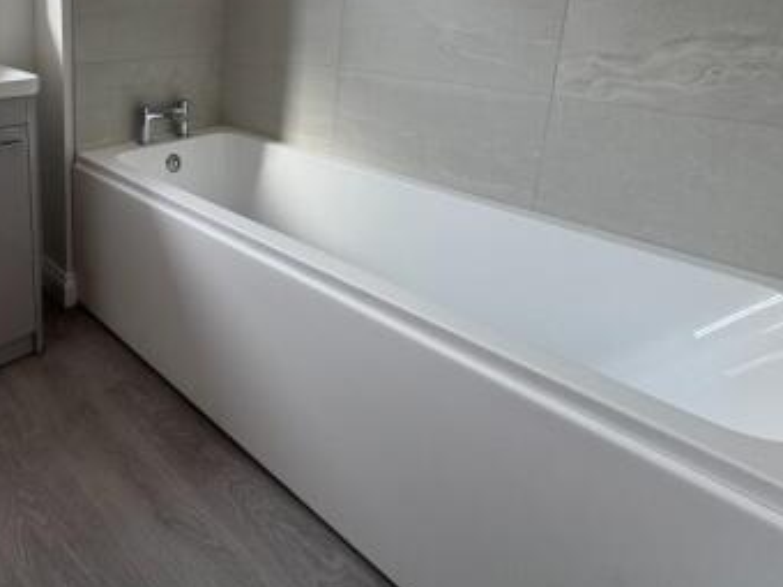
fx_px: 543
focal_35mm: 24
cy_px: 107
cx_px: 167
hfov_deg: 65.7
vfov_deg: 52.7
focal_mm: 2.22
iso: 50
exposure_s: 1/99
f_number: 2.2
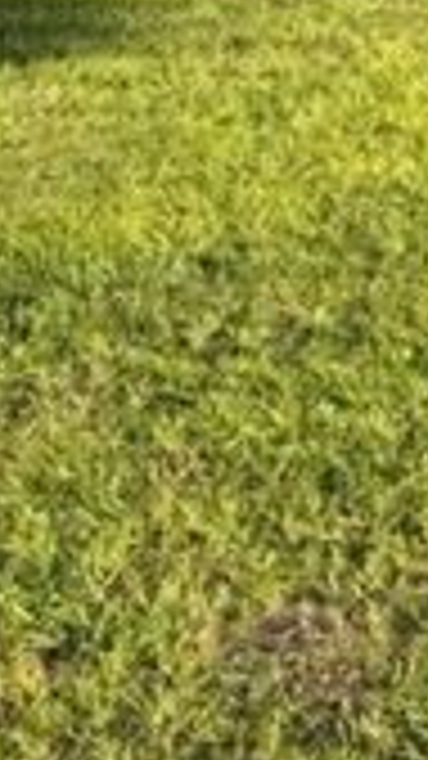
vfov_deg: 18.1
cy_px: -429
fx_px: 2079
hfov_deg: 10.6
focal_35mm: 103
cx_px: 897
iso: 80
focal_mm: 6.76
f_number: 1.78
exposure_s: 1/2611
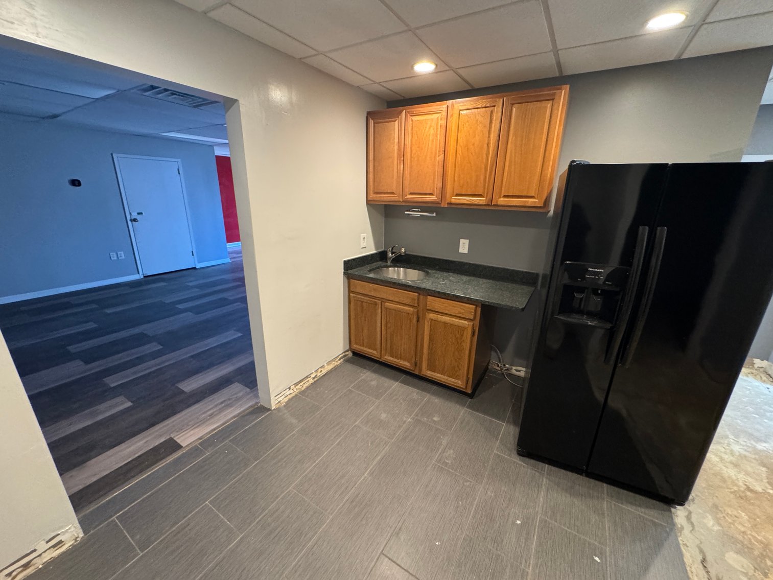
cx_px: 386
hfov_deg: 102.1
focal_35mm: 14
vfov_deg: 85.7
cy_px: 290
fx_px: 313
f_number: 2.2
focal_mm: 2.22
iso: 500
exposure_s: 1/60
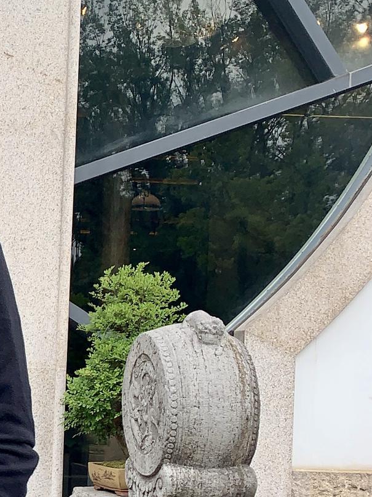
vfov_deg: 21.9
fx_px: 1261
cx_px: -241
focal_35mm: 88
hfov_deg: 15.1
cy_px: 412
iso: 25
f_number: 1.8
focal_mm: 4.25
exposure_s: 1/200
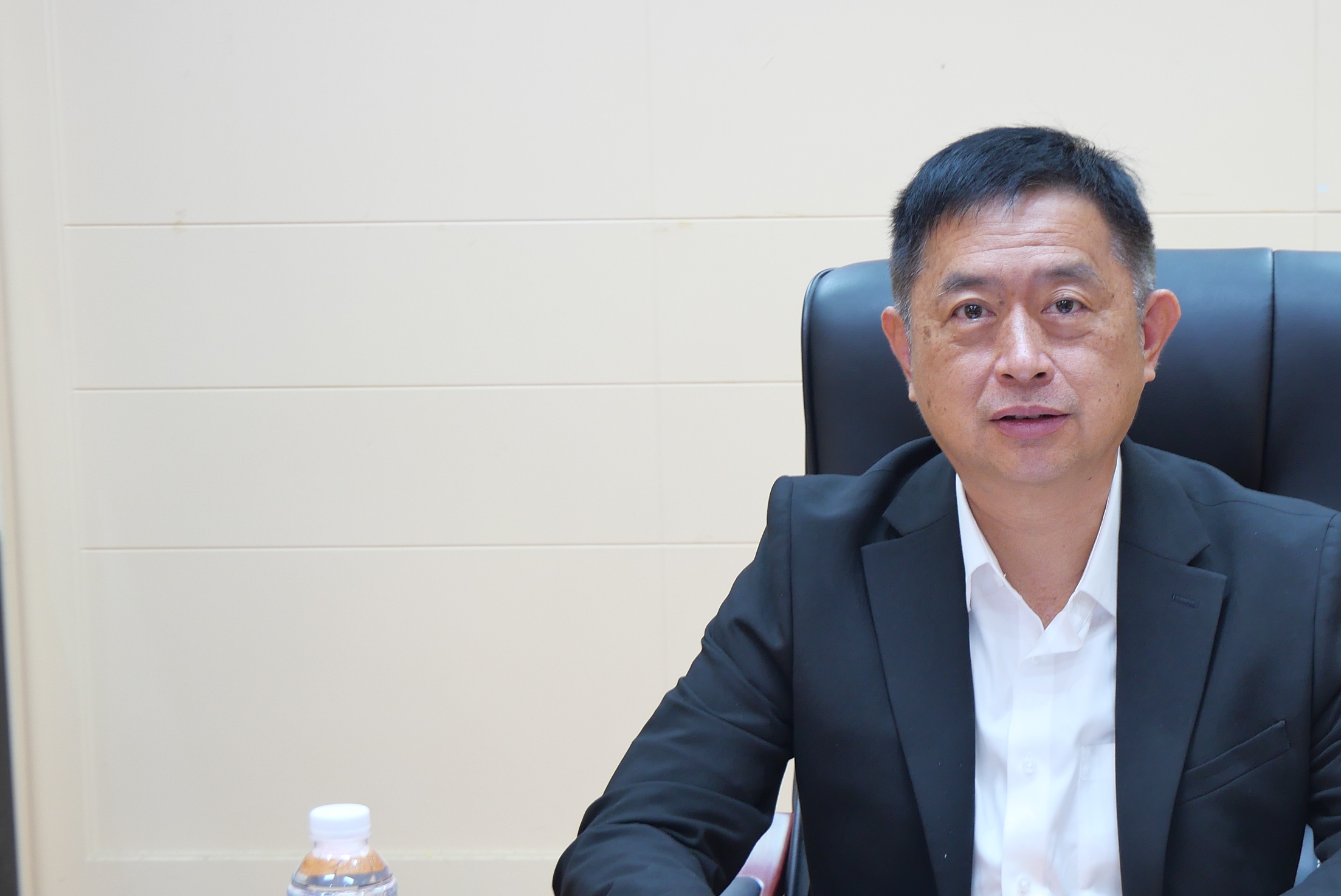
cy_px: 614
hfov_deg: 28.6
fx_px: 2572
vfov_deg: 19.7
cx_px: 1083
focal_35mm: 69
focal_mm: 20
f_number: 4.1
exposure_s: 1/4
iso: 200
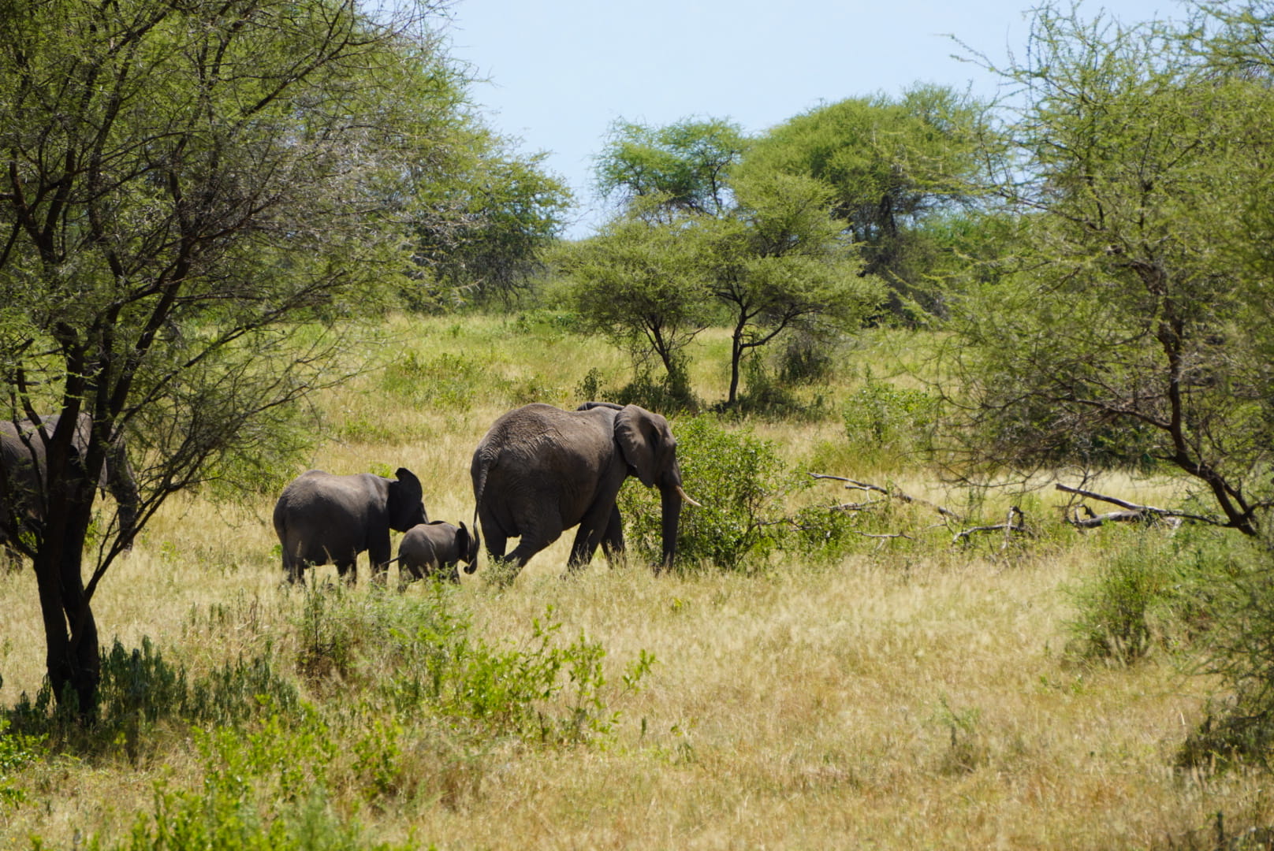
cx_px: 637
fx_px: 11155
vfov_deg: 4.4
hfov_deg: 6.5
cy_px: 426
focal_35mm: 315
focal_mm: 210
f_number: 8
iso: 100
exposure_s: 1/200
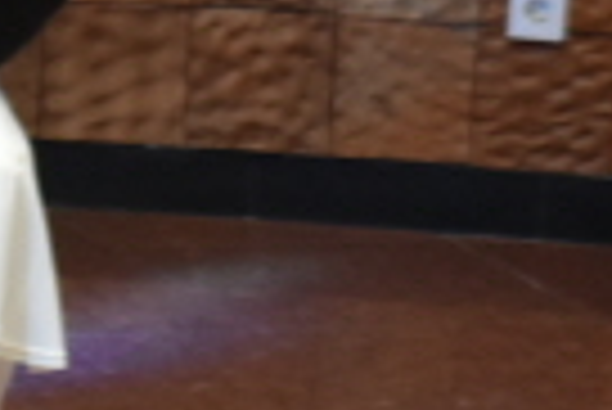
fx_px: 17846
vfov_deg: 1.3
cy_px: -342
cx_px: -1368
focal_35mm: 1049
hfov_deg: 1.9
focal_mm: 95
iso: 800
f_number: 4.8
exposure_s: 1/60
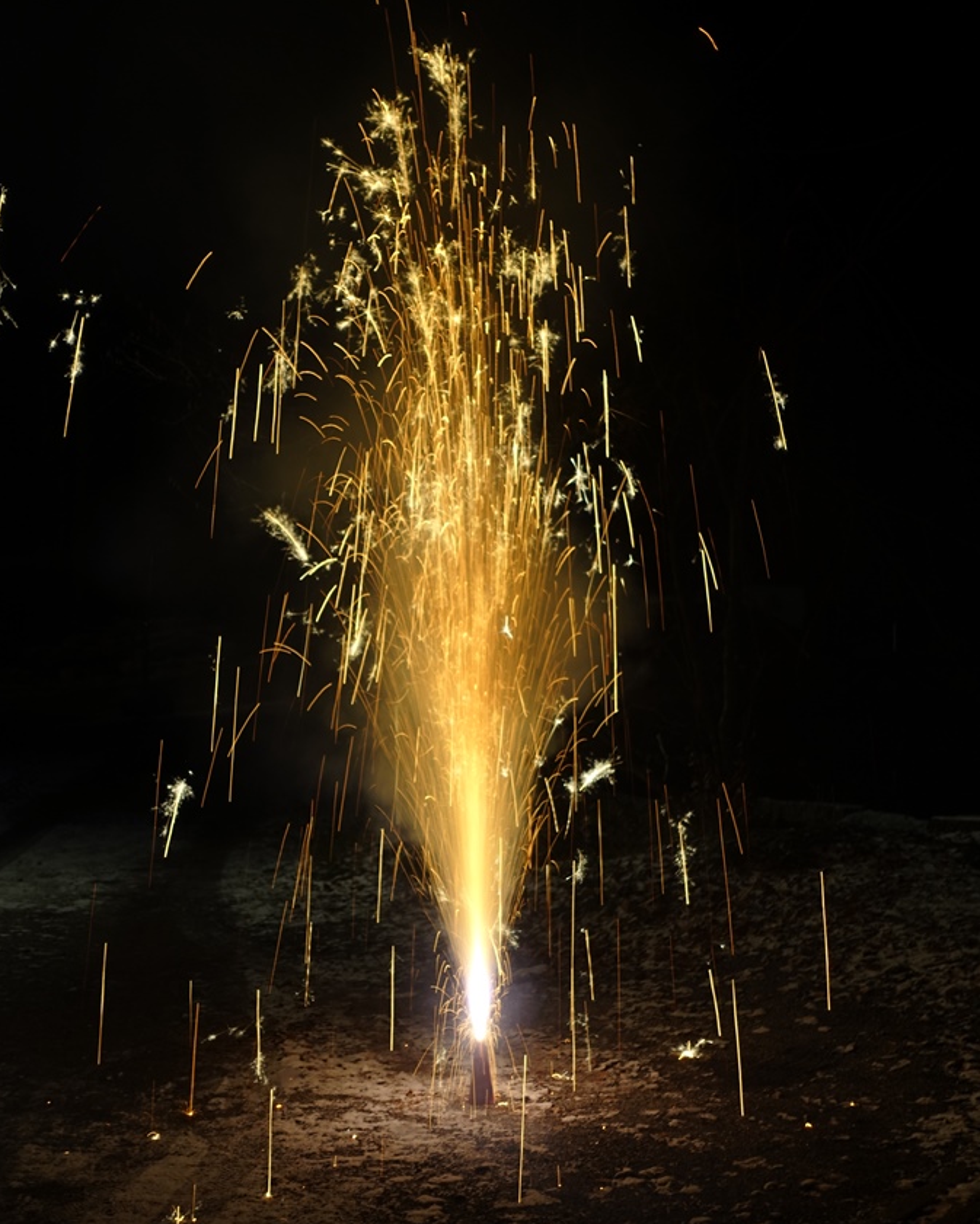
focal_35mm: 56
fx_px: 2030
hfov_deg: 27.1
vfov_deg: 33.6
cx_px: 491
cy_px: 643
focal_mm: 18.1
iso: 125
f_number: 2.8
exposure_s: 1/10
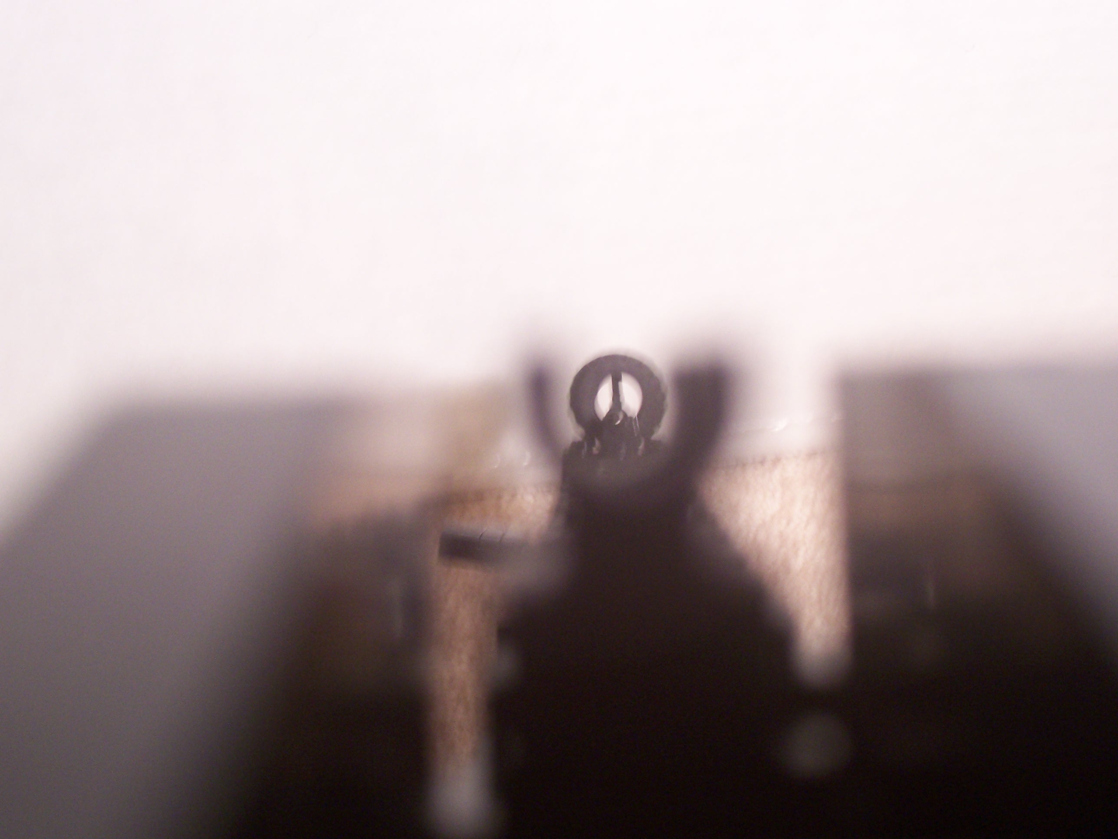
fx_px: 1712
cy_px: 420
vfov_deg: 27.5
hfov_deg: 36.2
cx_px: 559
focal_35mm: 53
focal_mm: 8.6
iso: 160
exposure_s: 1/8
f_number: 3.4
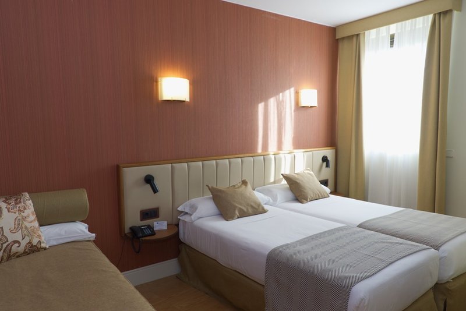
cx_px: 233
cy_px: 156
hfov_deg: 70.4
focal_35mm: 26
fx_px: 330
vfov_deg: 50.4
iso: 250
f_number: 5
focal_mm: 17
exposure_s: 1/40
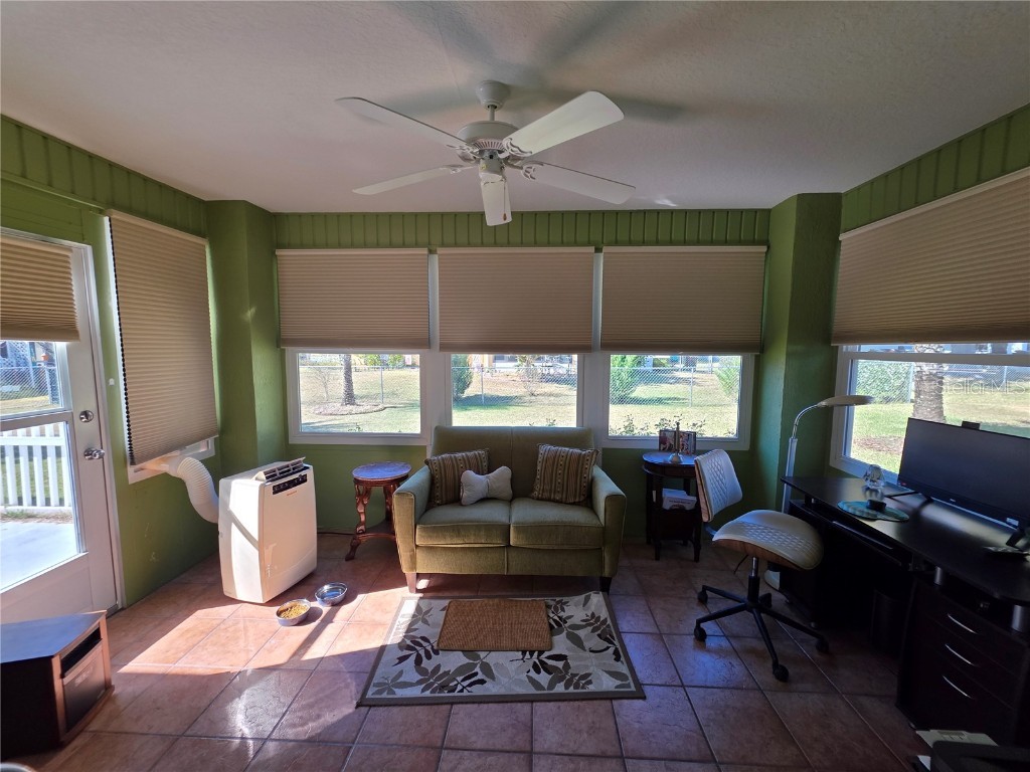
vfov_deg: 89.9
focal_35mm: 13
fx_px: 387
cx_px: 515
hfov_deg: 106.2
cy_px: 386
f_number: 1.9
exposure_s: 1/120
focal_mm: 2.2
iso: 25
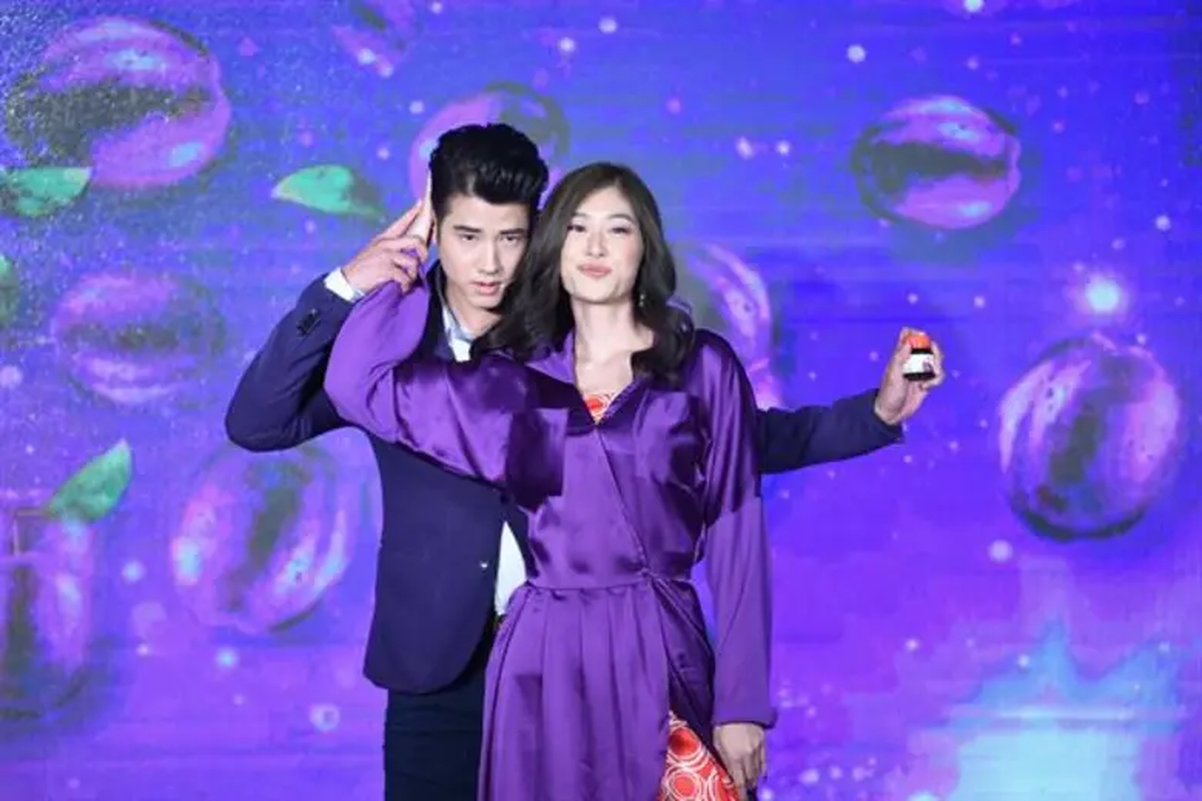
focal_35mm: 200
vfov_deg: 6.9
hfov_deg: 10.3
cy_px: 400
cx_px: 601
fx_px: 6677
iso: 1250
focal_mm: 200
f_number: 3.5
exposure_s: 1/320
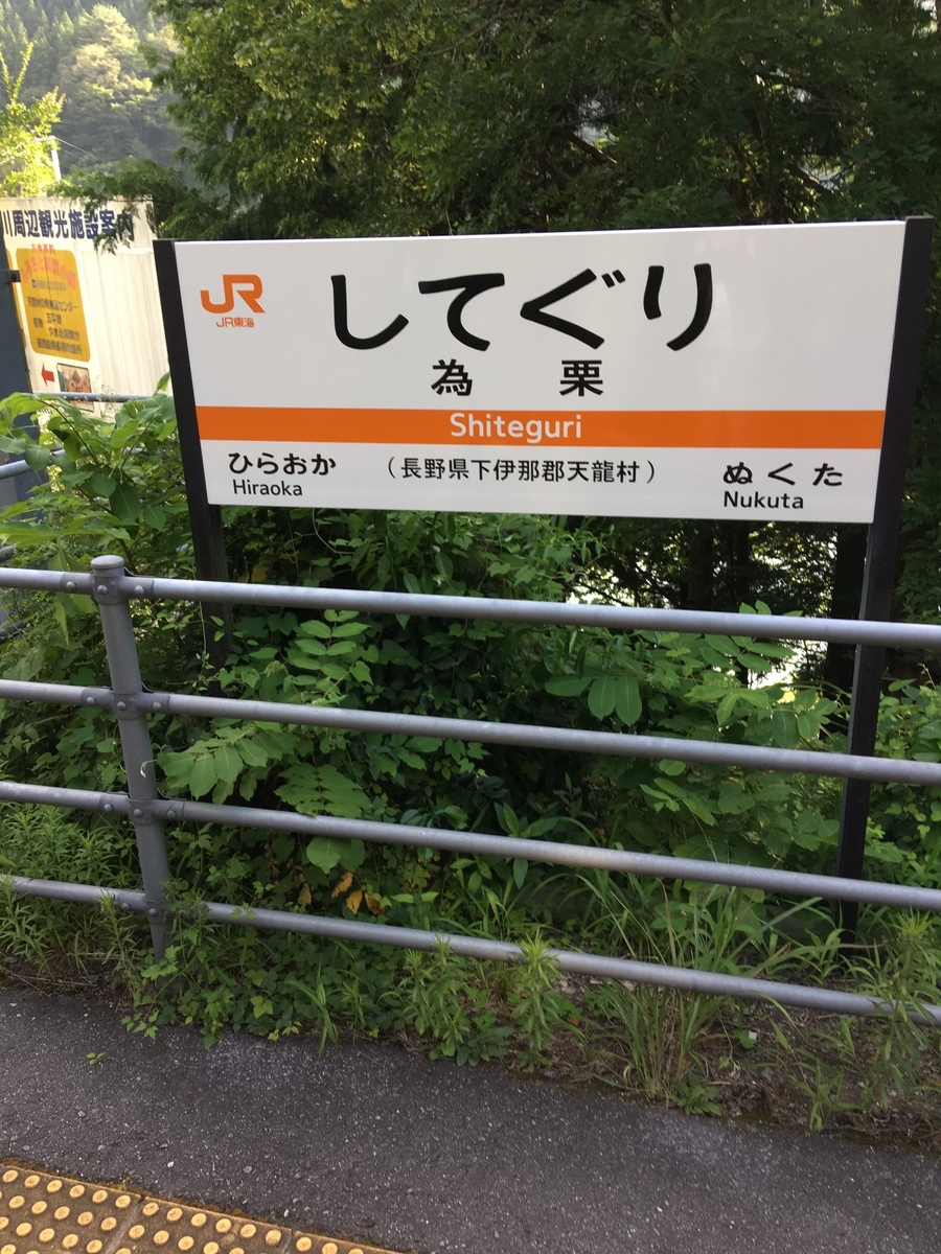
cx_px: 470
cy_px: 627
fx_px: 1051
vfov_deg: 61.7
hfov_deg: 48.2
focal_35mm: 29
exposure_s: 1/120
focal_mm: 4.15
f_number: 2.2
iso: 40
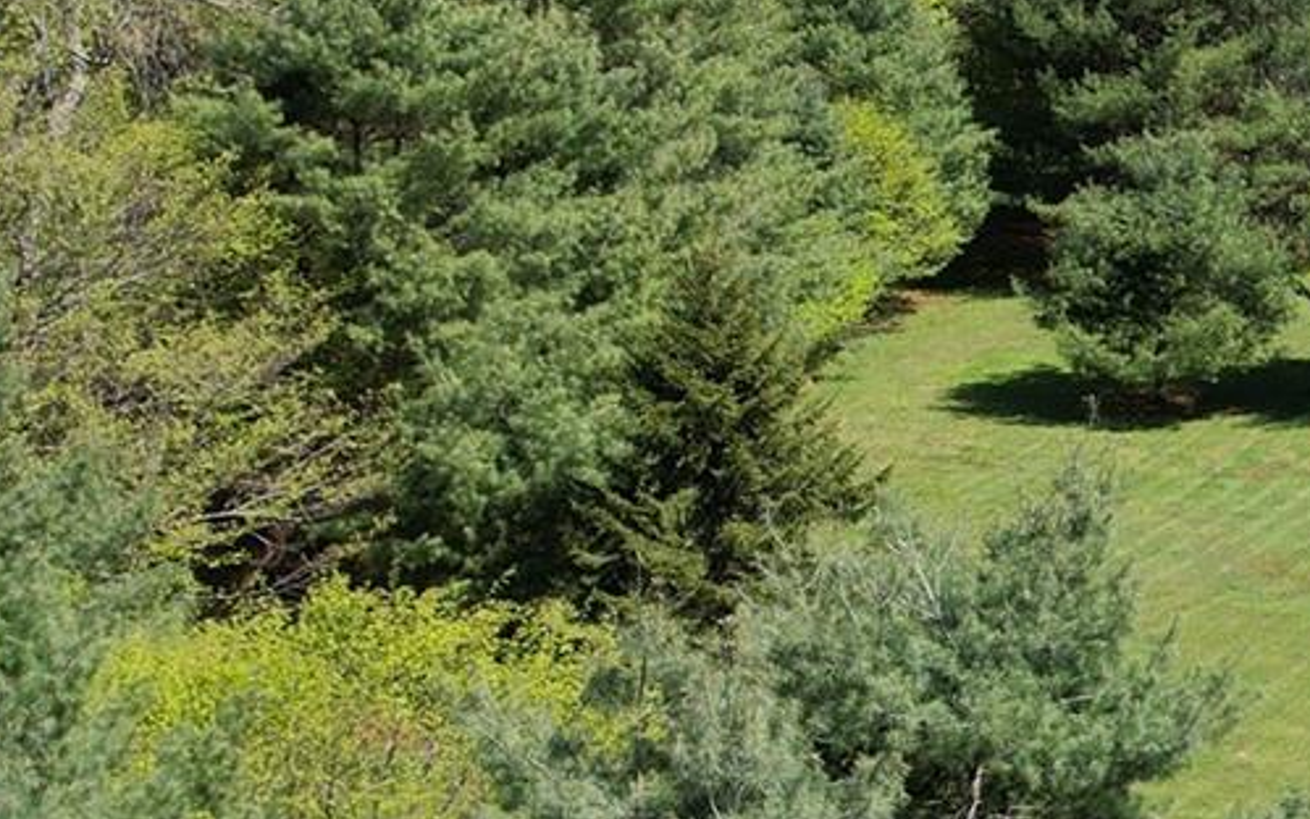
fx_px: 3285
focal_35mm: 92
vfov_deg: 14.2
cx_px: 1601
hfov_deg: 20.9
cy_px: 390
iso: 120
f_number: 2.8
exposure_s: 1/1250
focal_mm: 8.38
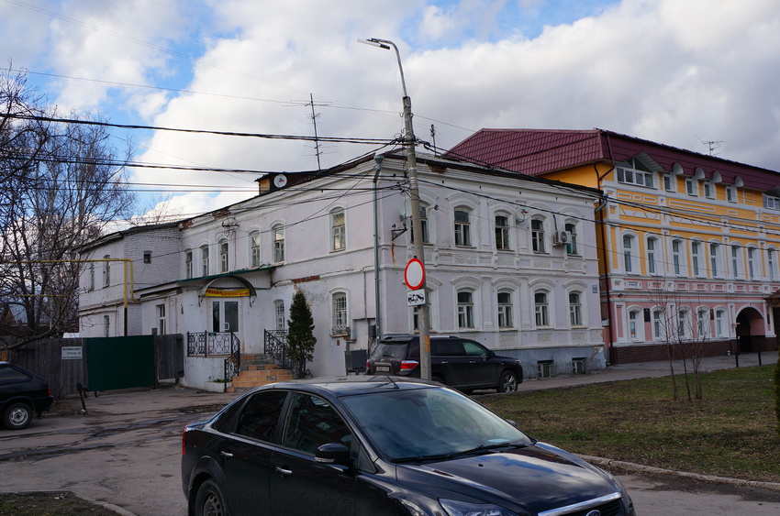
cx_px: 390
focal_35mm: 36
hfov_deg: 53.2
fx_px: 778
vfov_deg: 36.7
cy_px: 258
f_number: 8
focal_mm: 24
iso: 100
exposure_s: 1/125
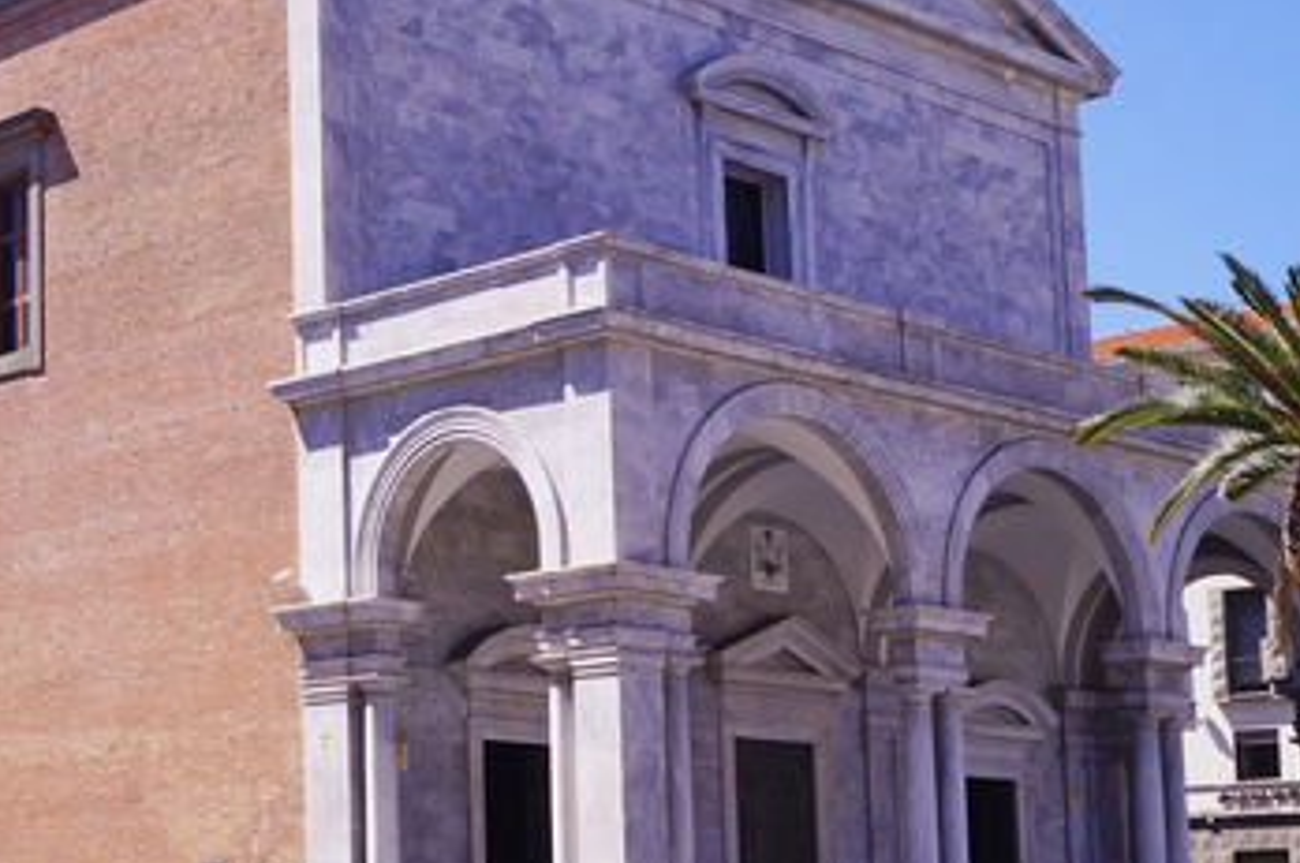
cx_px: 347
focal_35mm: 69
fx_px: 2488
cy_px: 329
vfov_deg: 19.6
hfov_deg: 28.9
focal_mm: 20
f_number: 13
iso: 100
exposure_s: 1/160
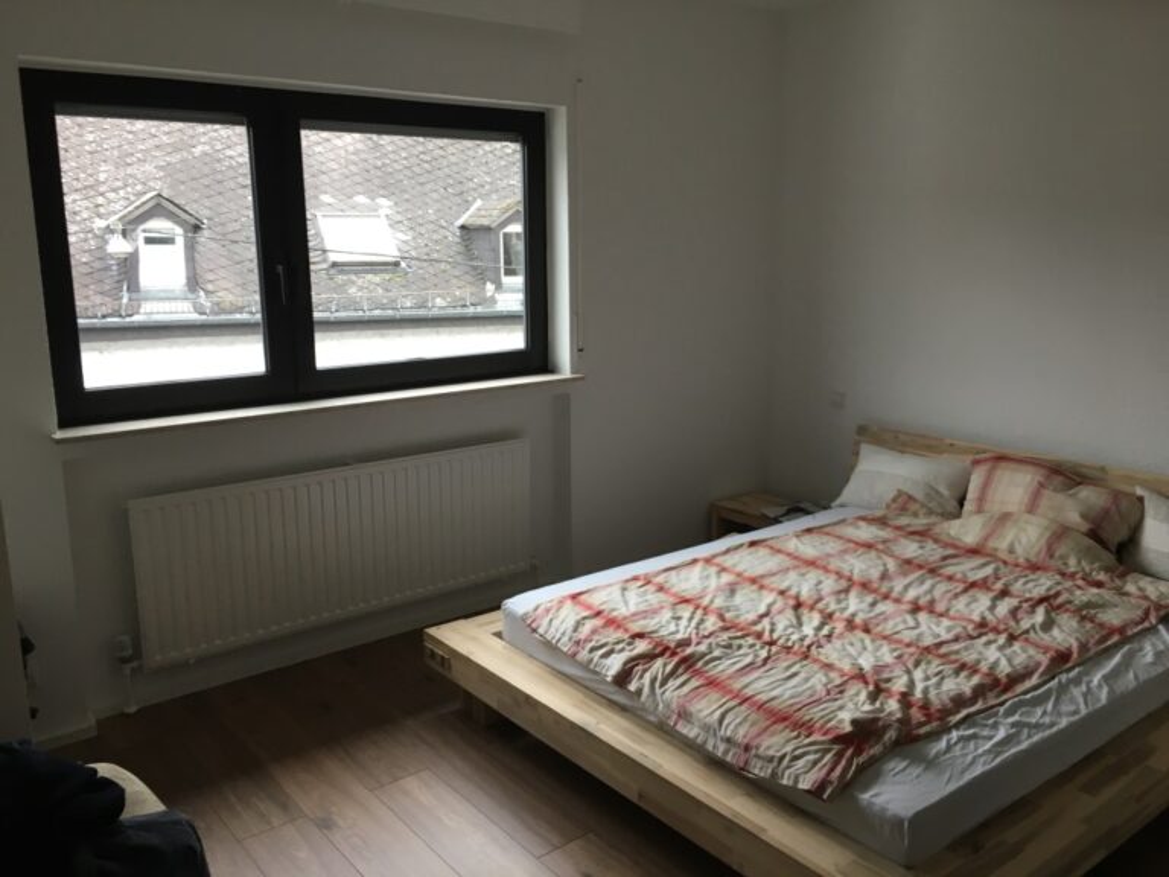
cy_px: 438
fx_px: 979
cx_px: 584
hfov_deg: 61.7
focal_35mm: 29
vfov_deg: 48.2
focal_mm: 4.15
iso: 80
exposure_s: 1/33
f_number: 2.2
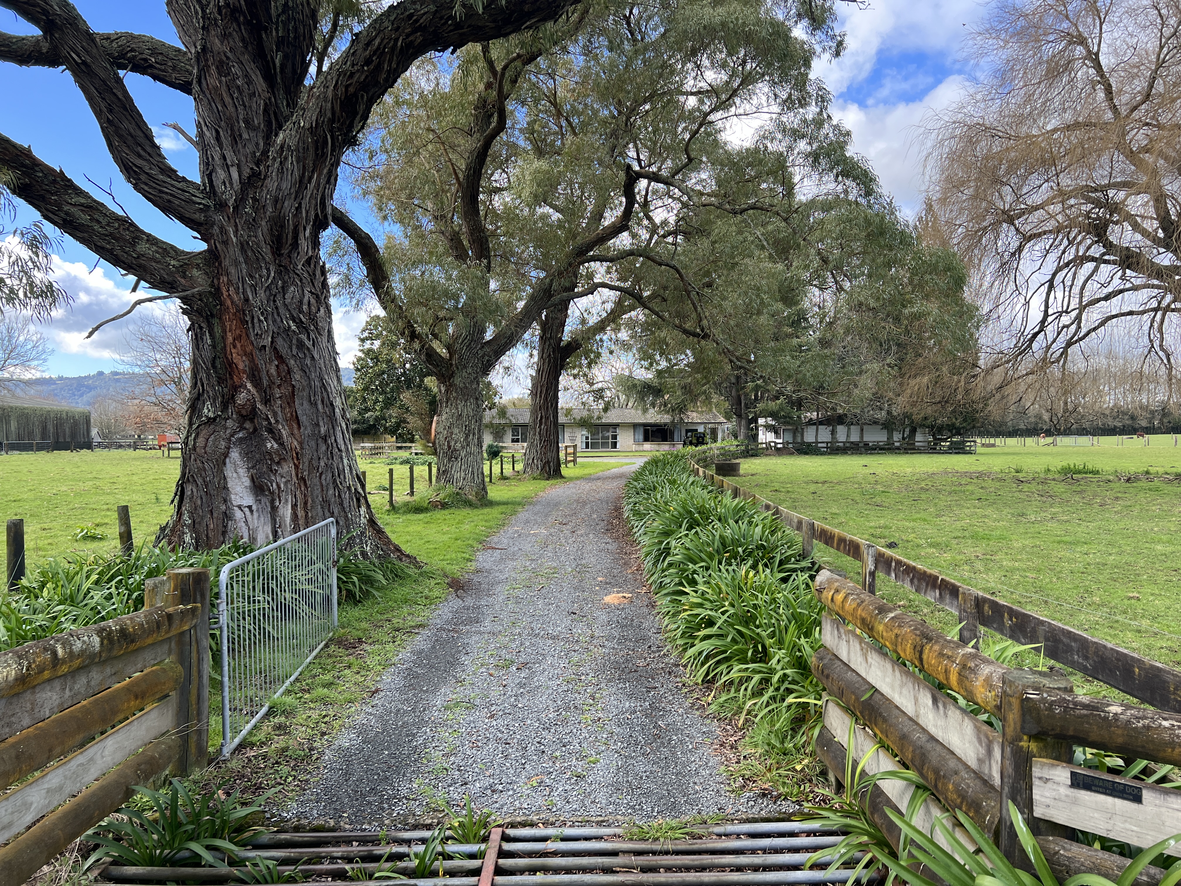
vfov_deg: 53.1
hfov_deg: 67.3
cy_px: 443
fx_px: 887
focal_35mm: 26
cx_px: 590
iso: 50
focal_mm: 5.7
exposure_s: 1/658
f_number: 1.5
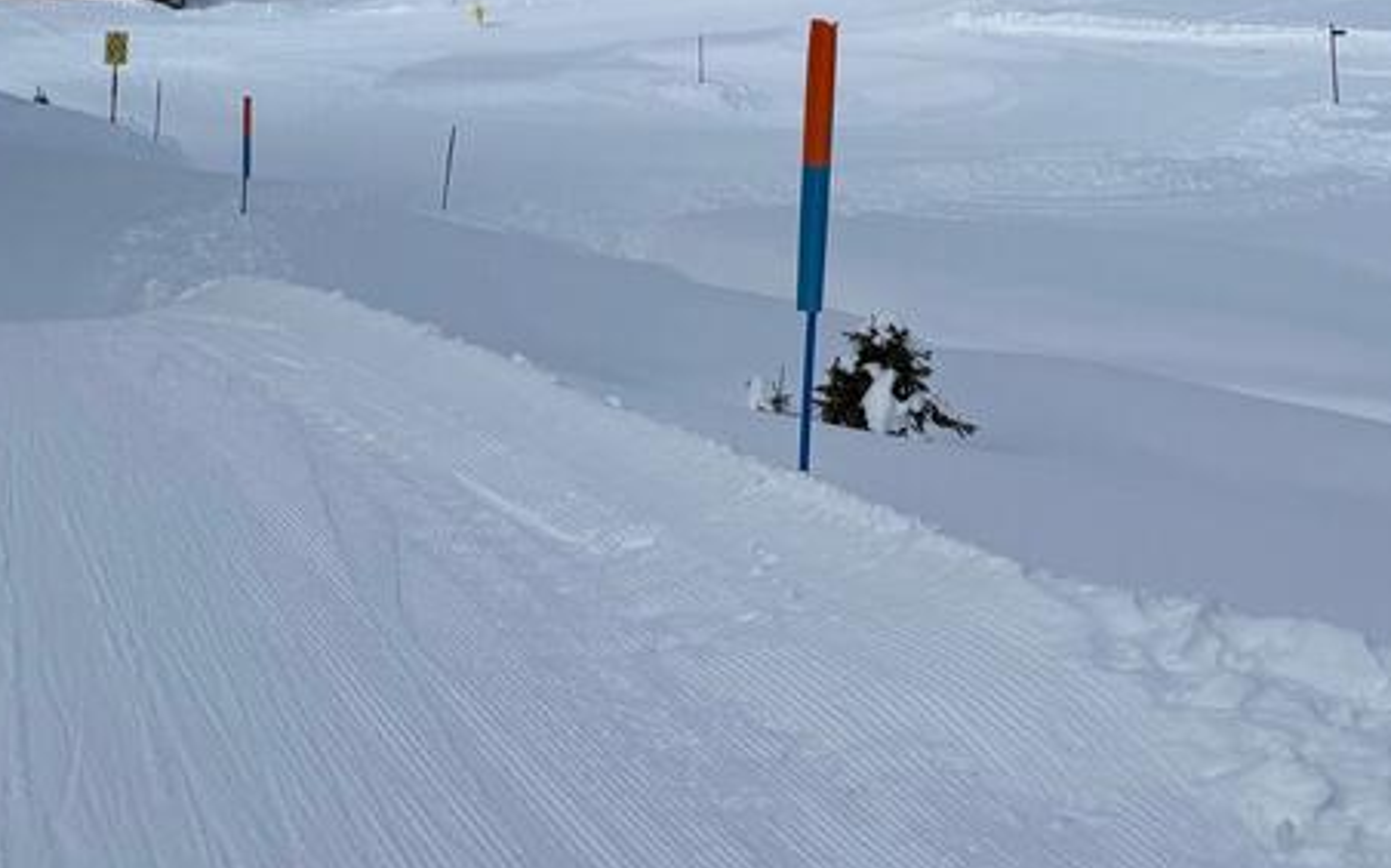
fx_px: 2198
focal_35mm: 58
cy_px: -202
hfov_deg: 35.0
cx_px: 560
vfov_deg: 20.7
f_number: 1.78
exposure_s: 1/6173
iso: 80
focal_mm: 6.76
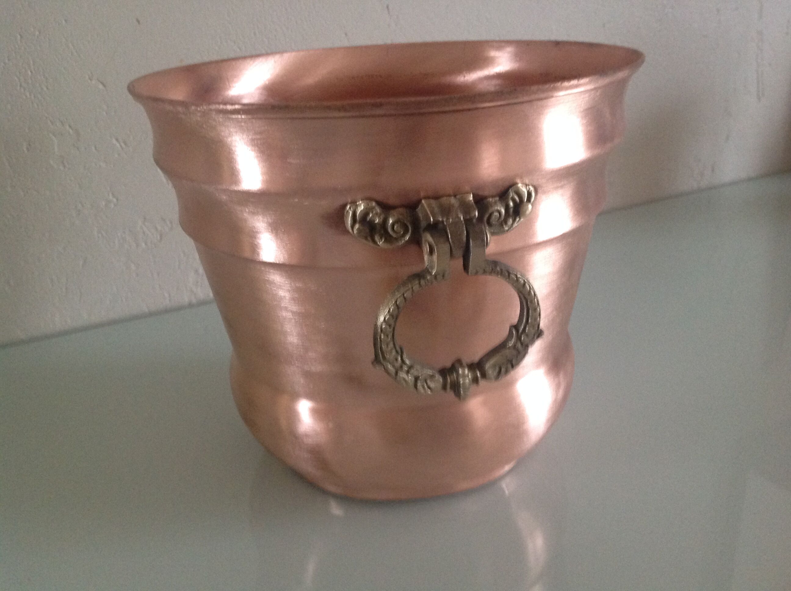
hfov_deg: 52.7
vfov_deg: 40.6
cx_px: 396
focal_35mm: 35
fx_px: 799
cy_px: 296
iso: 400
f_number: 2.4
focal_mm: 4.28
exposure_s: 1/15
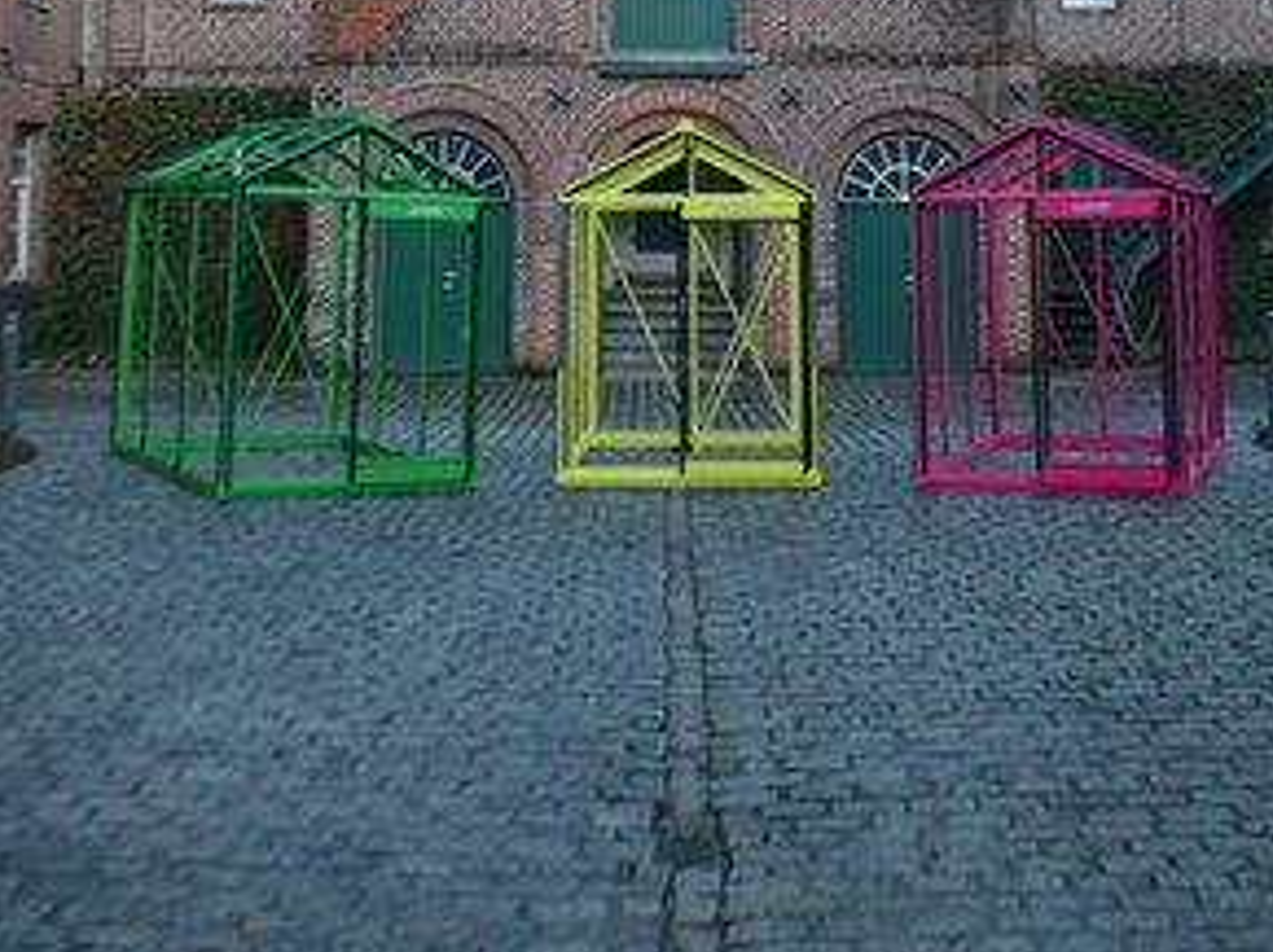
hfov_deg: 38.9
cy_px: 75
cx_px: 639
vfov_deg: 28.4
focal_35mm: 49
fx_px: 1800
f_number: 4
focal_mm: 22
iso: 200
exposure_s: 1/60
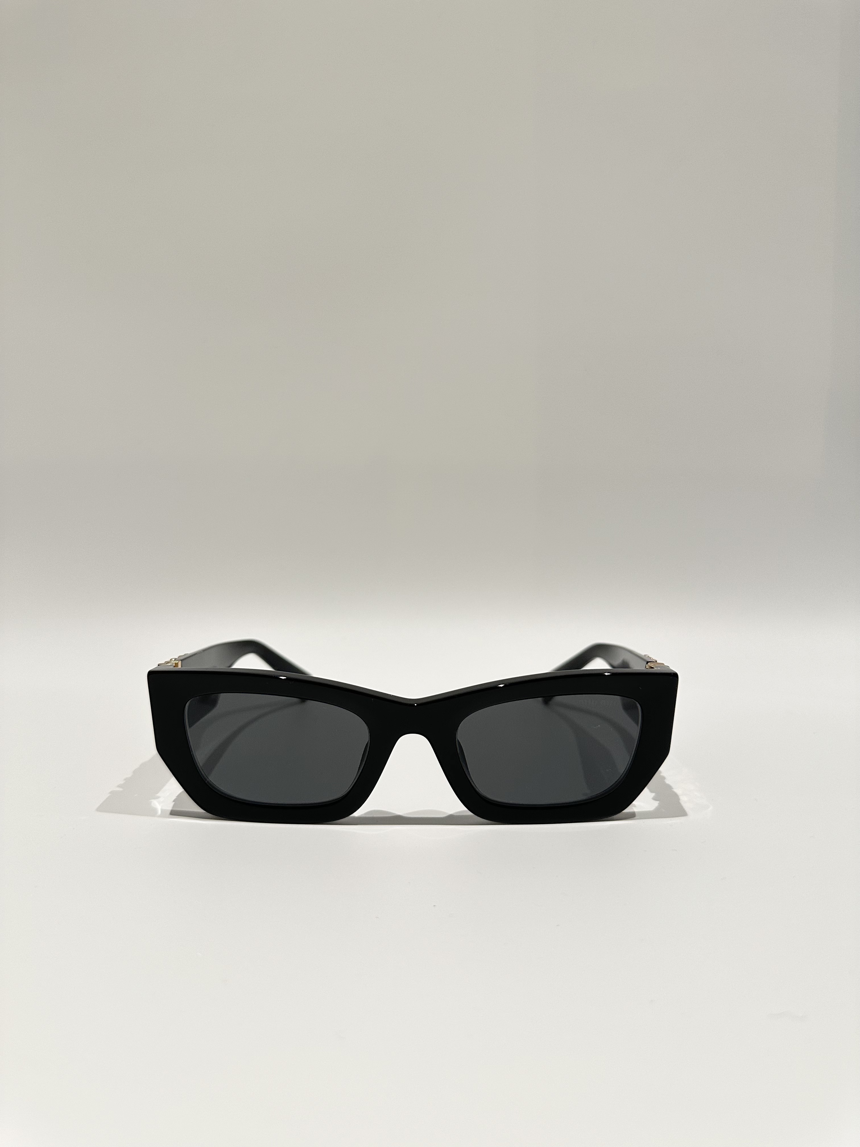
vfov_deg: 71.6
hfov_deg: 56.8
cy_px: 574
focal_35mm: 24
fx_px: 795
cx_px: 430
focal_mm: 6.86
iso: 200
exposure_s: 1/100
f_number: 1.78
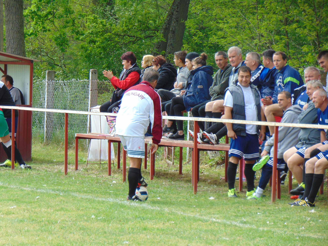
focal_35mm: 307
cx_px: 164
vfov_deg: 4.8
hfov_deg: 6.5
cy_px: 123
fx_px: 2909
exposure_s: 1/200
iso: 80
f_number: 4.2
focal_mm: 55.1
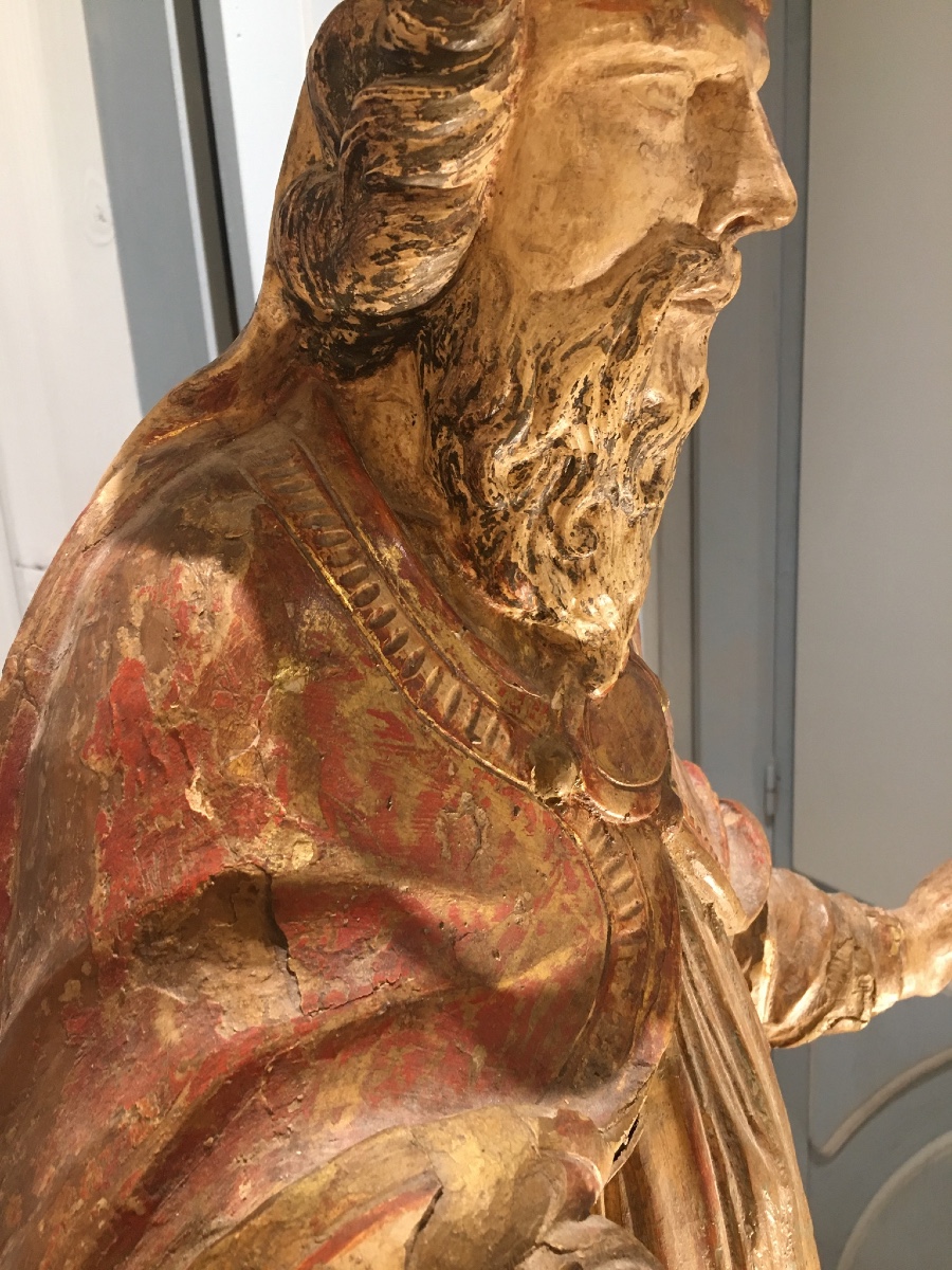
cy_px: 635
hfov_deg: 48.2
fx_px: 1063
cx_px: 476
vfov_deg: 61.7
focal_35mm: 29
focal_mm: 4.15
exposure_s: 1/17
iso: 80
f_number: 2.2
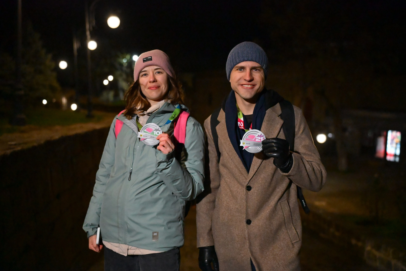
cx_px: 203
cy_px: 136
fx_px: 395
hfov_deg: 54.4
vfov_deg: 37.9
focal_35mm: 35
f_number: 2
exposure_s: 1/1600
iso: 20000
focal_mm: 35
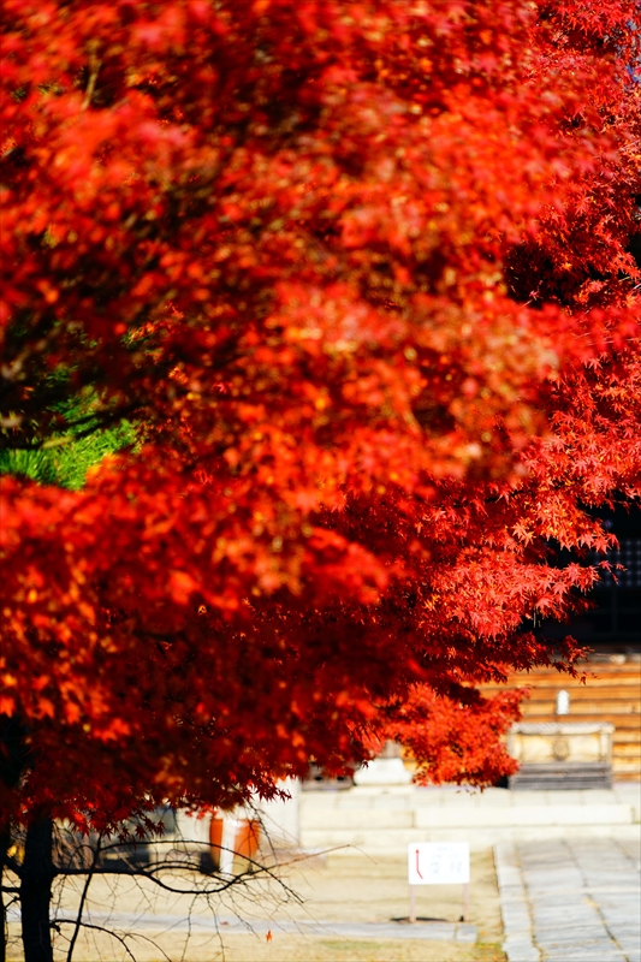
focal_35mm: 223
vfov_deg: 9.2
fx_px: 5958
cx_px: 320
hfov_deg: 6.2
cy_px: 481
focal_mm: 223
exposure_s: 1/250
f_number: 5.6
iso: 100
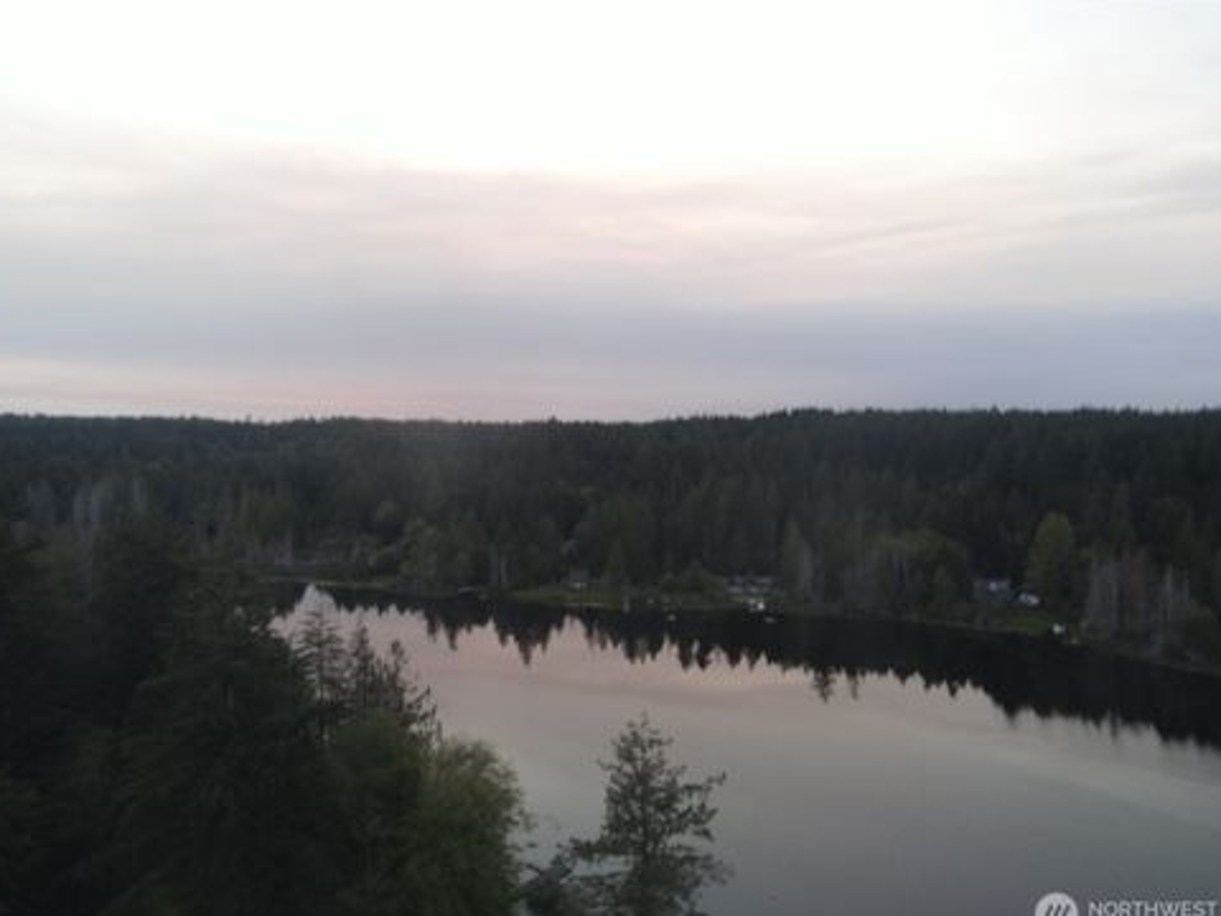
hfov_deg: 69.4
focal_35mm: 25
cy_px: 469
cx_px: 605
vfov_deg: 54.9
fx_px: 882
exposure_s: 1/15
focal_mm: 4.5
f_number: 2.8
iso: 150
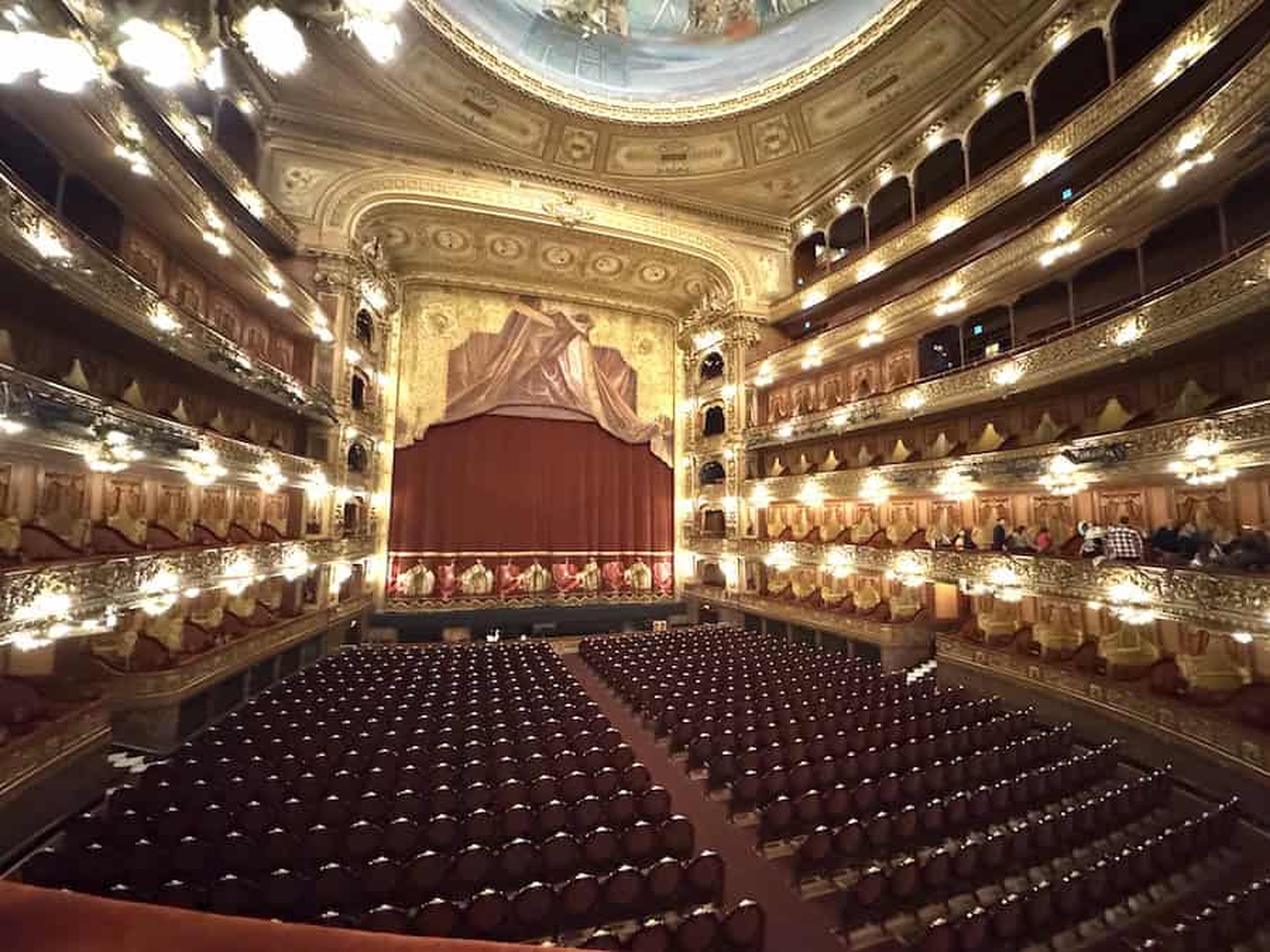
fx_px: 514
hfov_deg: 102.1
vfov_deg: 85.7
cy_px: 476
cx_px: 635
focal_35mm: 14
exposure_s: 1/34
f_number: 2.2
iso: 1600
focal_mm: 2.2
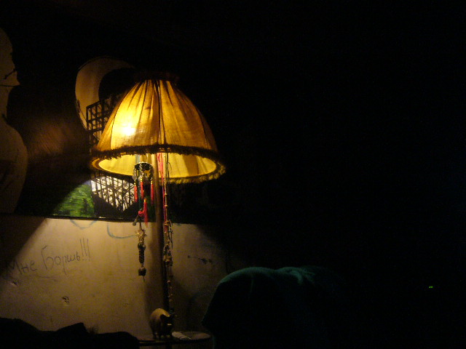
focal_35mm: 68
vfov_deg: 21.6
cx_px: 233
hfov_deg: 28.6
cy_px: 174
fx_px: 915
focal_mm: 9.1
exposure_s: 1/8
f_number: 3.5
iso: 200
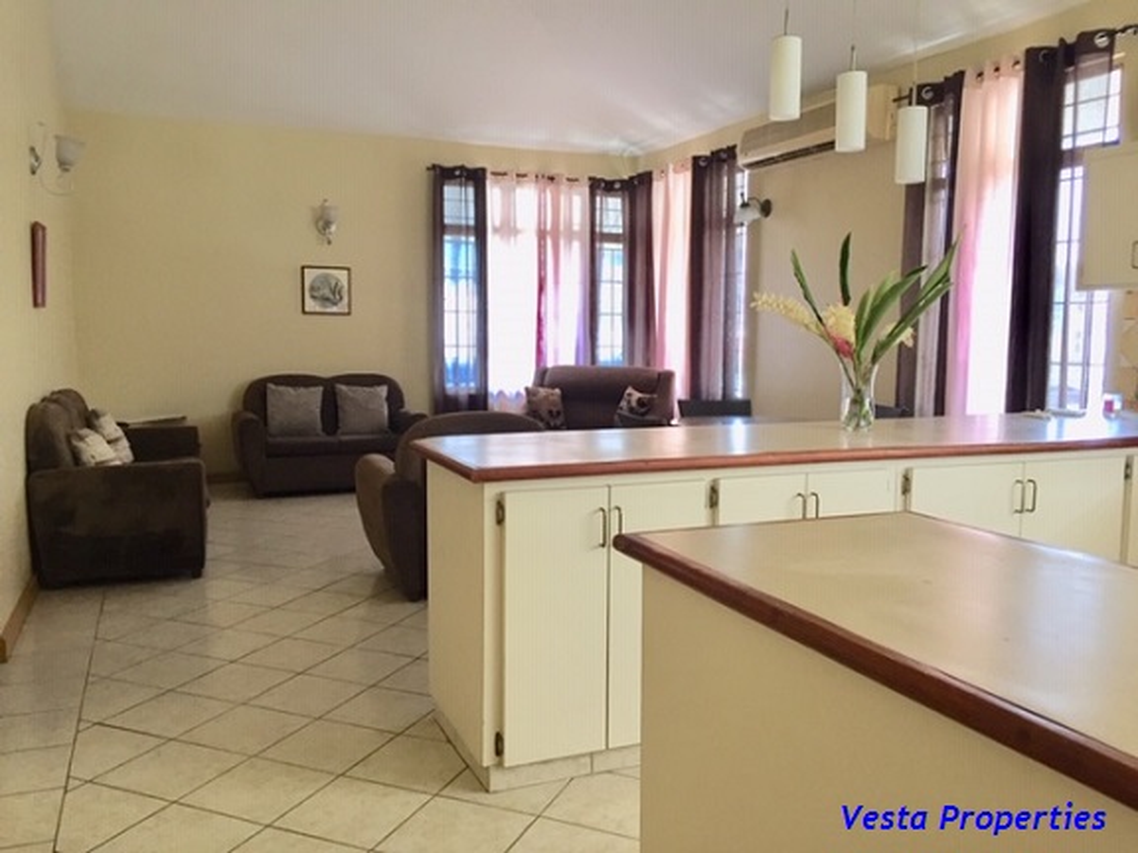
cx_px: 569
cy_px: 426
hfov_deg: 61.7
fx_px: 953
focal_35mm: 29
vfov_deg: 48.2
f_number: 2.2
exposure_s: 1/30
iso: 50
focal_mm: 4.15
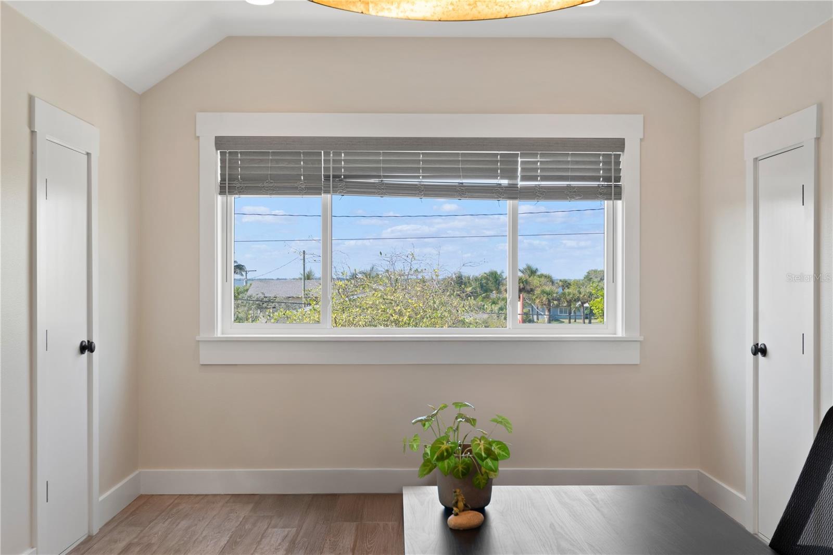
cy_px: 278
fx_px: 833
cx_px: 416
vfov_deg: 36.9
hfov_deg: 53.1
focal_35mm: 36
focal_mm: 24
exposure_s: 1/13
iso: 320
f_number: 8
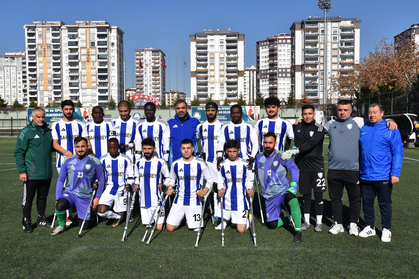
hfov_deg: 53.1
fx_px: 419
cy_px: 140
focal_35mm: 36
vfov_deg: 36.9
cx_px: 210
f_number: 8
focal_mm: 24
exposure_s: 1/500
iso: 125
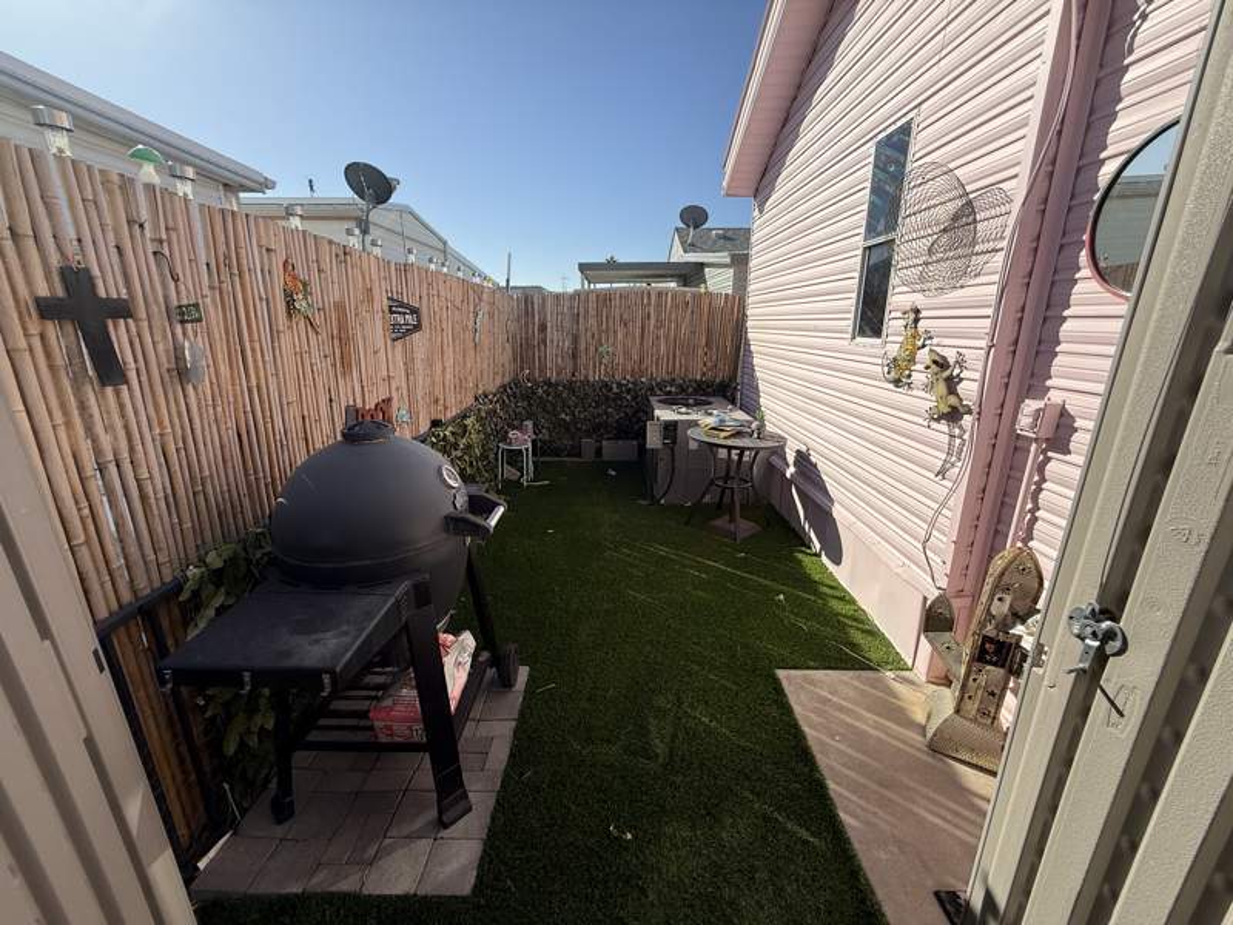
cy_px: 462
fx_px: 499
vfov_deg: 85.7
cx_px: 616
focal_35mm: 14
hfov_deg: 102.1
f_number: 2.2
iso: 50
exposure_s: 1/2024
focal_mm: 2.22
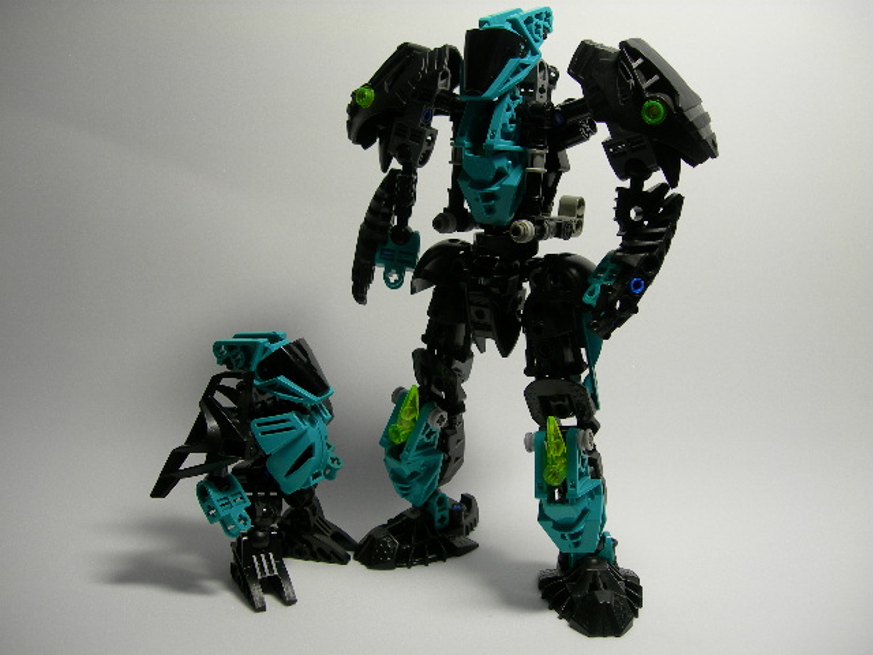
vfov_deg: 37.7
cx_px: 436
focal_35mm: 38
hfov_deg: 49.0
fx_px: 958
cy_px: 328
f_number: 2.8
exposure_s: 1/21.6
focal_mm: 7.8
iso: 50
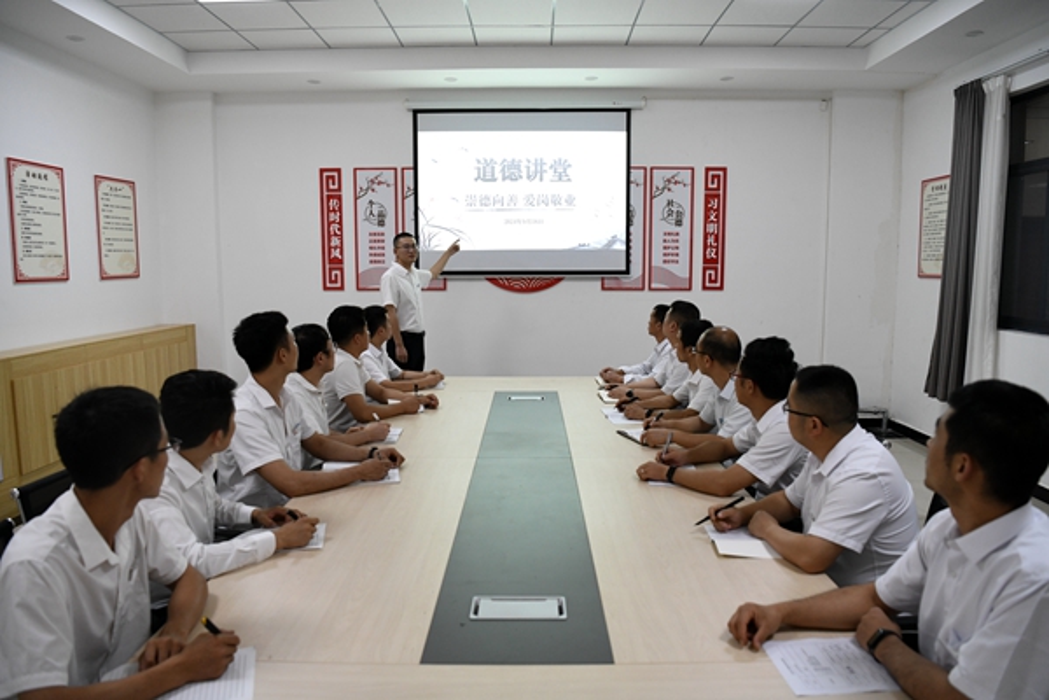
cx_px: 524
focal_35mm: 24
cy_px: 350
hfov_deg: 73.7
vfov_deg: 53.1
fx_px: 699
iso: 1600
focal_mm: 24
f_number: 3.5
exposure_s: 1/160
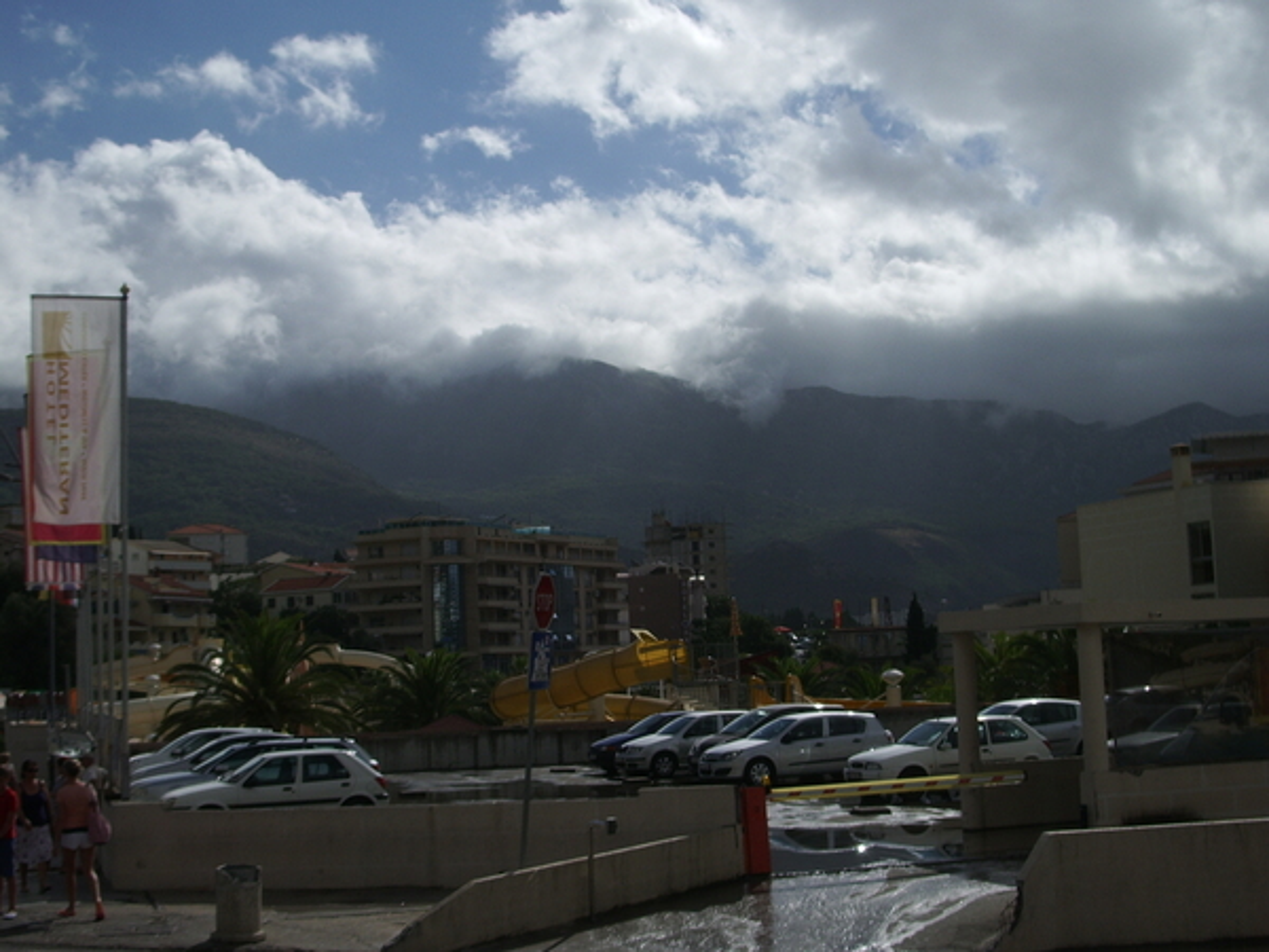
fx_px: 1833
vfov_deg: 29.1
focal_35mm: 50
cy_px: 476
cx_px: 634
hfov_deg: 38.2
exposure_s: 1/1500
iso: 50
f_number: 5
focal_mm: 8.2
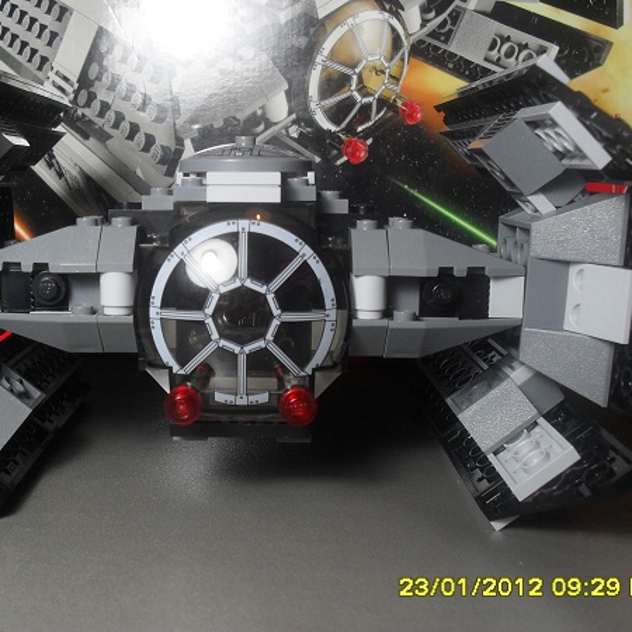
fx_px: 909
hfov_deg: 38.2
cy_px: 315
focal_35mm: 44
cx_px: 256
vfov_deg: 38.3
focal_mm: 6.3
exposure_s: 1/45
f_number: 3.2
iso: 100
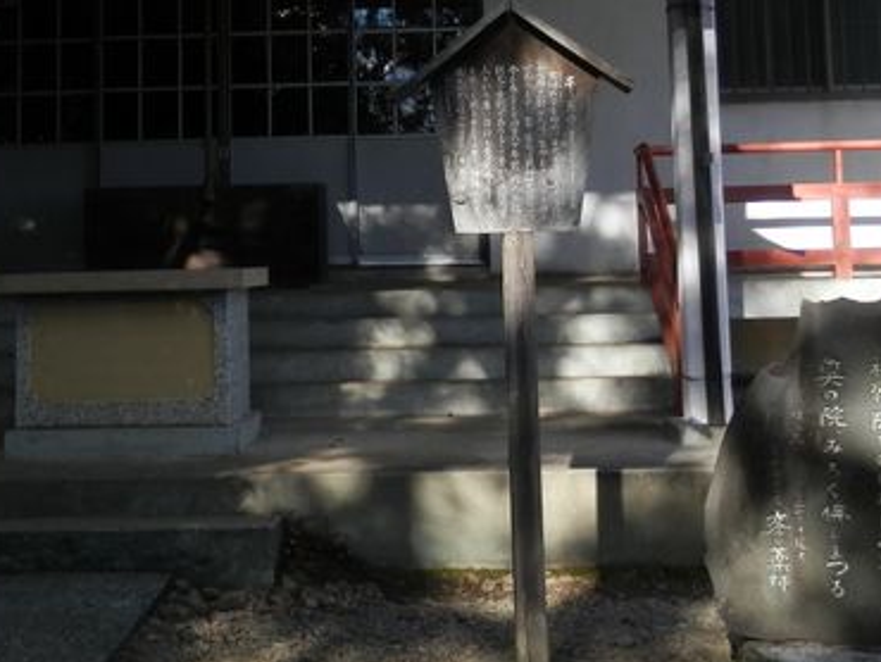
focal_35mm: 54
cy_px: 102
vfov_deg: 26.4
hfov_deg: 35.5
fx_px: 1375
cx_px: 386
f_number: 3
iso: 80
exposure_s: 1/400
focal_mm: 4.5
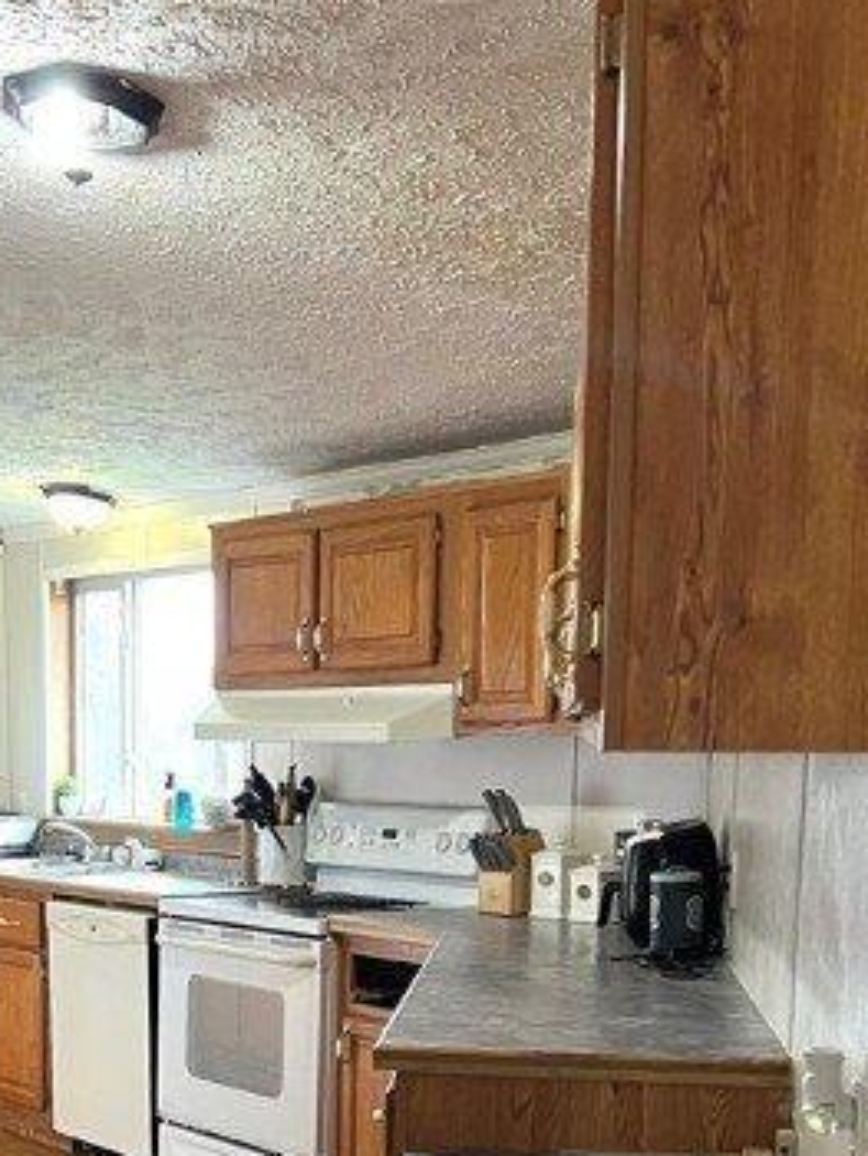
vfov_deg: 32.5
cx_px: 129
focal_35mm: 57
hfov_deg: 25.1
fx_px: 1903
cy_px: 984
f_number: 1.5
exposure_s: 1/60
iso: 200
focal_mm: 5.7
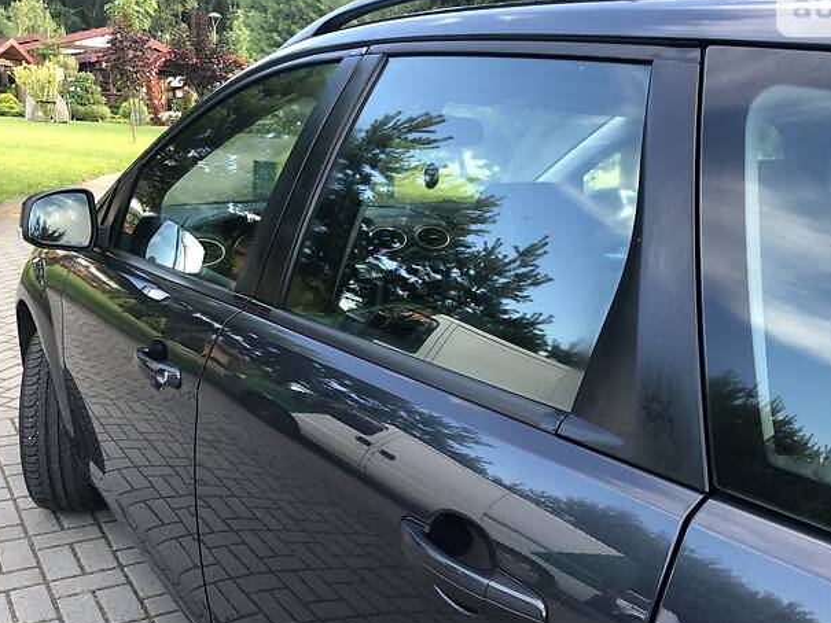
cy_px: 373
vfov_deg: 38.5
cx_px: 445
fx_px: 888
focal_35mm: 37
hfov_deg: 50.1
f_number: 1.8
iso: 64
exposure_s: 1/120
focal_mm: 4
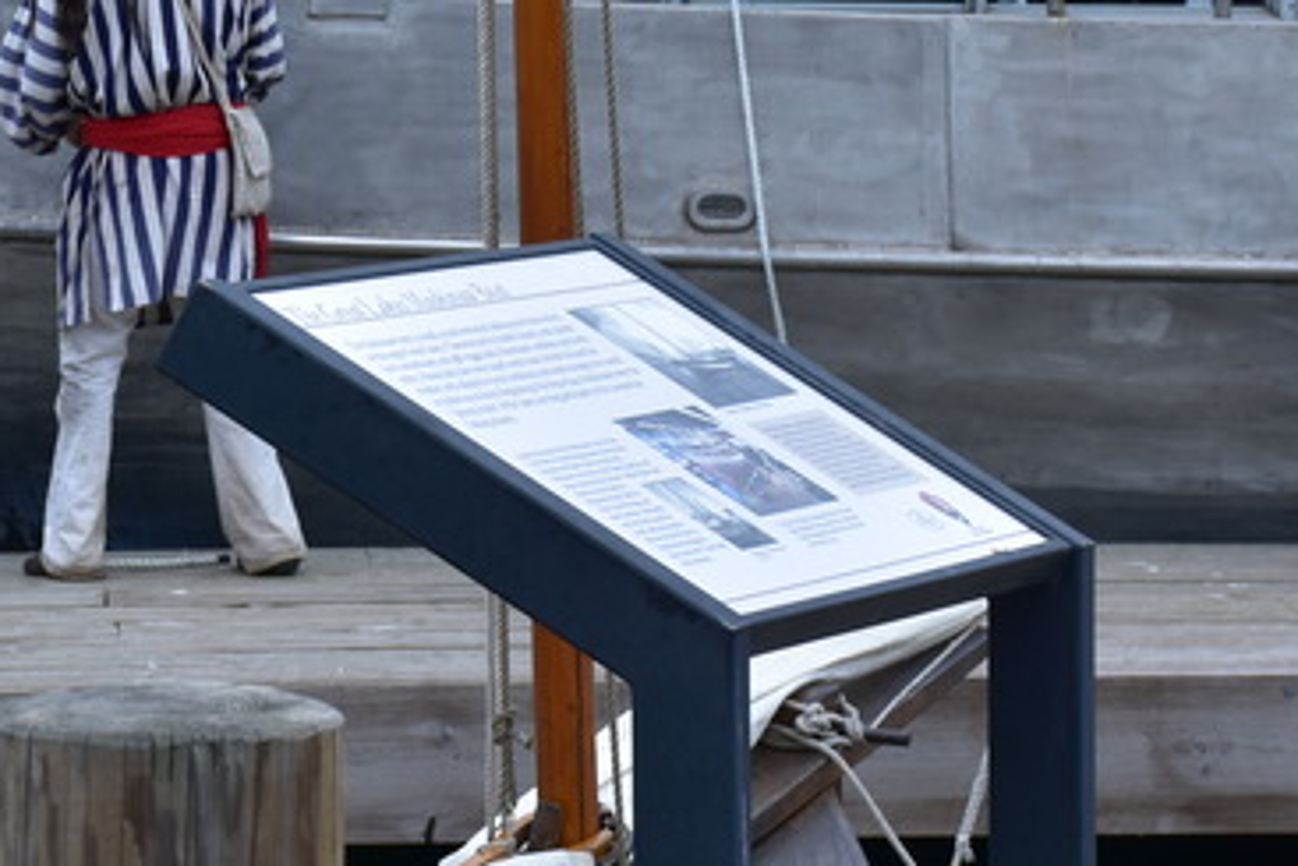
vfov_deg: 6.7
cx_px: -5
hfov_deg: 10.0
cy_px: 35
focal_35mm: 204
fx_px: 7358
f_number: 8
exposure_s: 1/500
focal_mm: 50
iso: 360
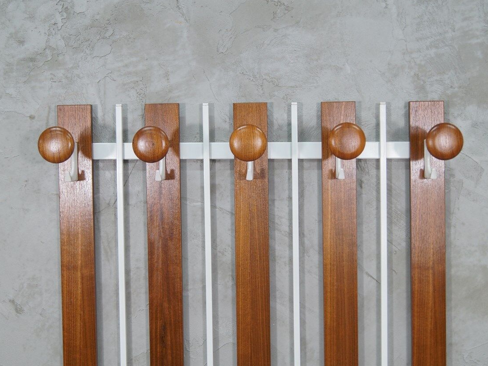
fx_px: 691
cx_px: 246
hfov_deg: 38.9
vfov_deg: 29.7
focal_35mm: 49
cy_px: 183
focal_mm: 30
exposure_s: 1/25
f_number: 5
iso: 400
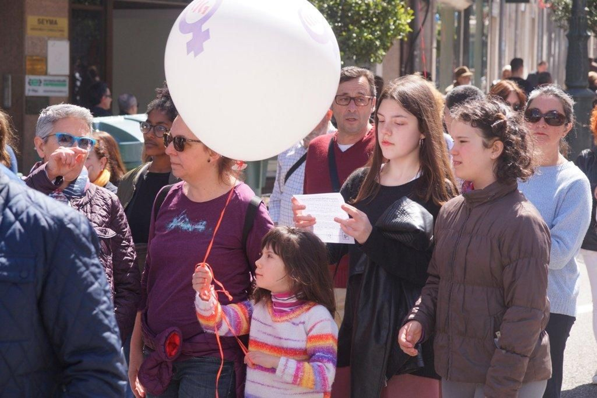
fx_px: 1989
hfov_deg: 17.1
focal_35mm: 120
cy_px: 199
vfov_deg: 11.4
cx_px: 298
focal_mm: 80
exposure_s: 1/250
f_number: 6.3
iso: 200
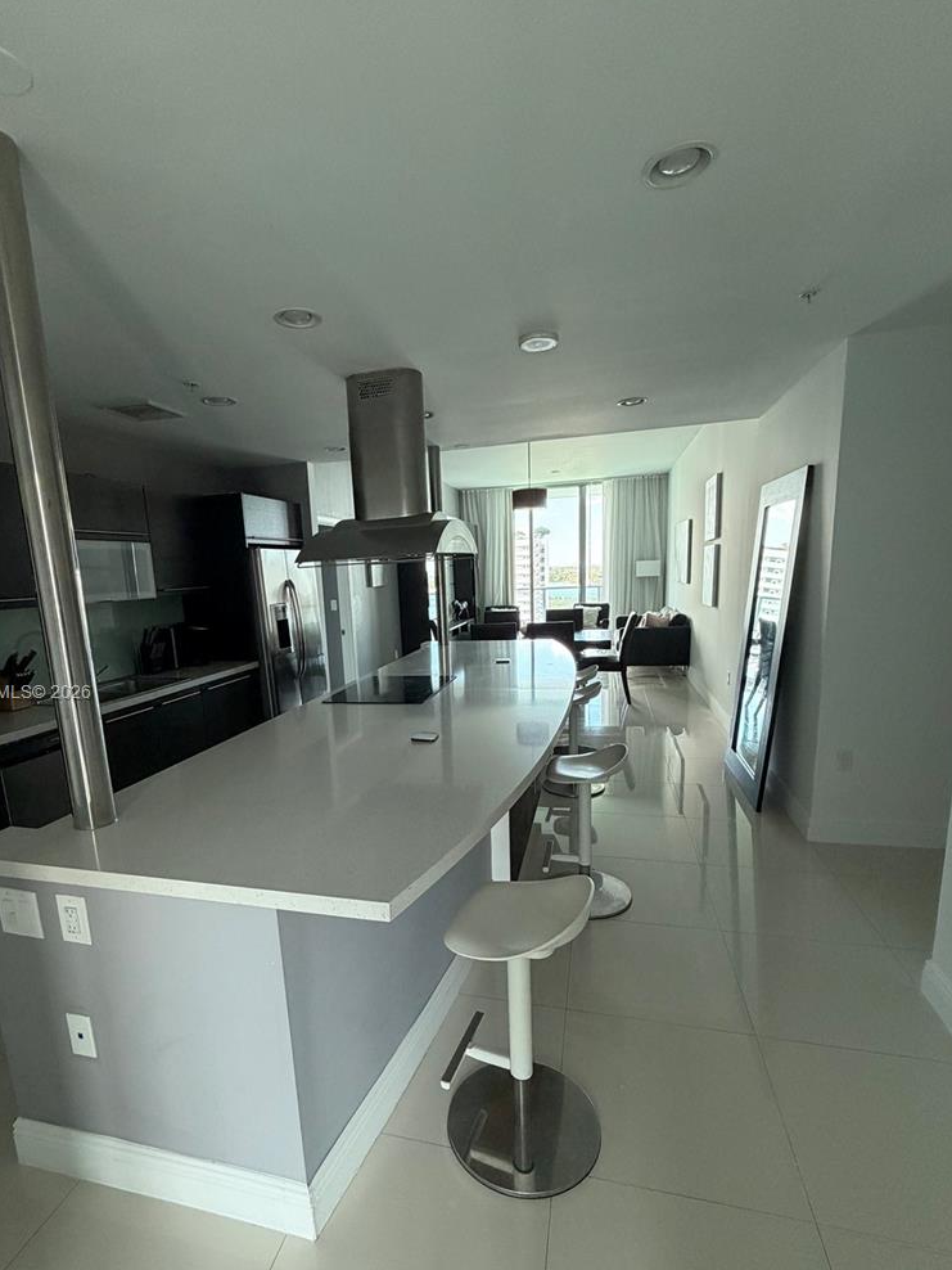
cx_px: 432
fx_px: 623
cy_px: 694
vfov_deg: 90.8
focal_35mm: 17
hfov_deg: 74.6
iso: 320
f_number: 2.2
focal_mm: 2.22
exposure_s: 1/78
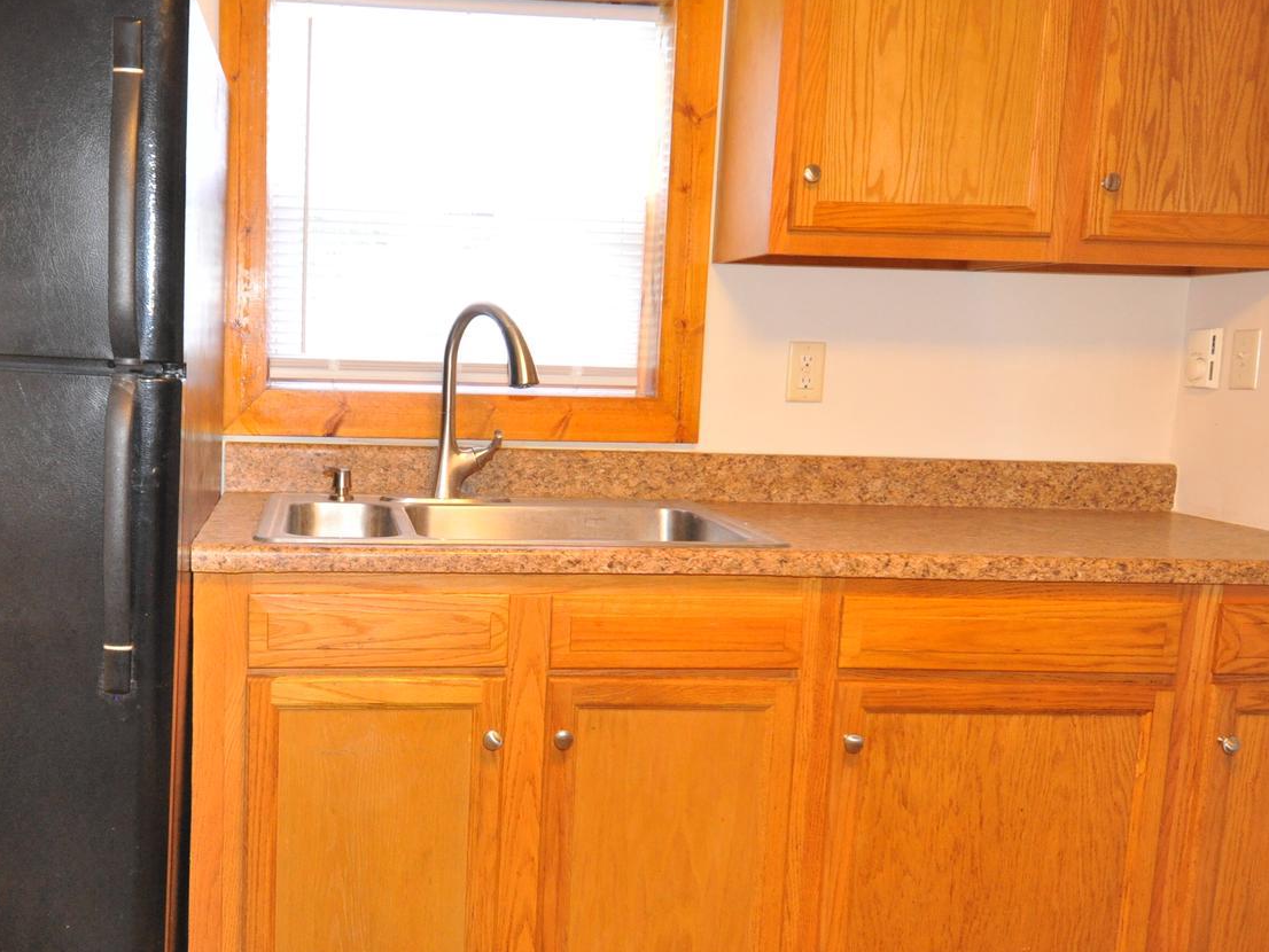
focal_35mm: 32
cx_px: 453
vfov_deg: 44.1
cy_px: 512
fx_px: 1173
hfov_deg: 55.9
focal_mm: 12
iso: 800
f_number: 4
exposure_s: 1/60
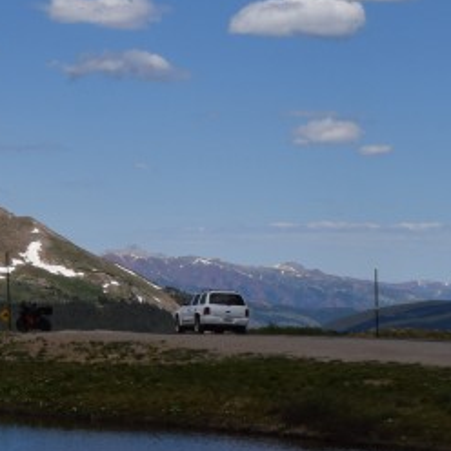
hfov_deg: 9.2
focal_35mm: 173
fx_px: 2555
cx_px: -560
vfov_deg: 10.1
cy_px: 115
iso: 200
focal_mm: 25
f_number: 11
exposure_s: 1/500
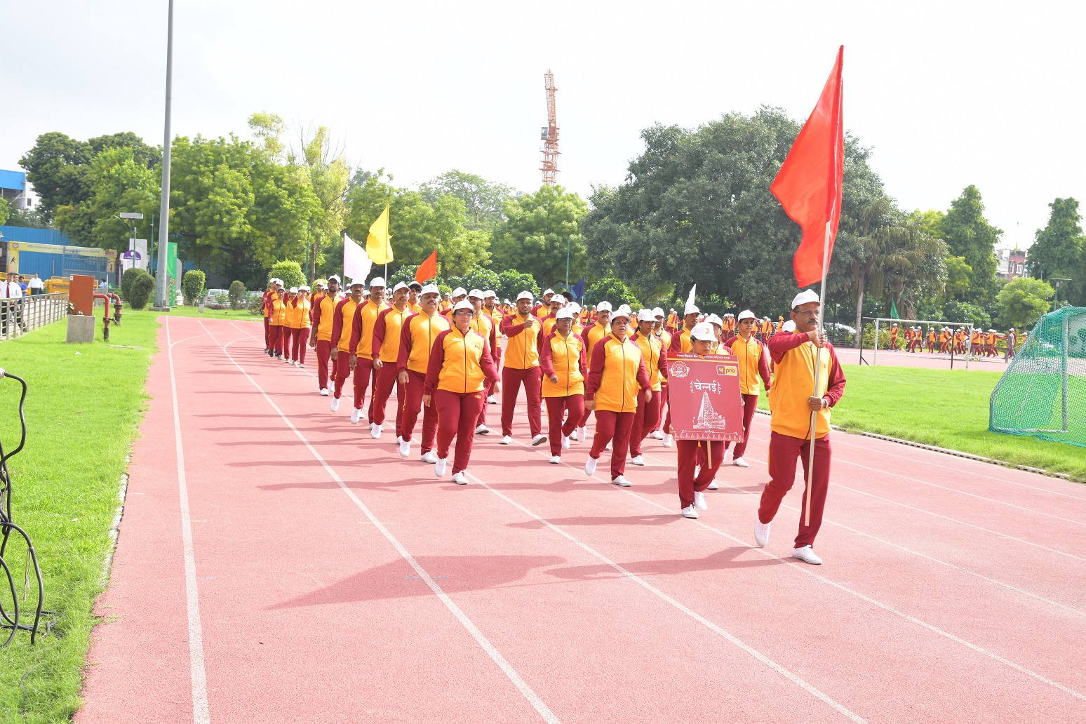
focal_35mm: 46
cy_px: 362
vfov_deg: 29.2
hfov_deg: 42.7
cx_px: 543
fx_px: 1388
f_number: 8
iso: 250
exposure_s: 1/125
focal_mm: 46
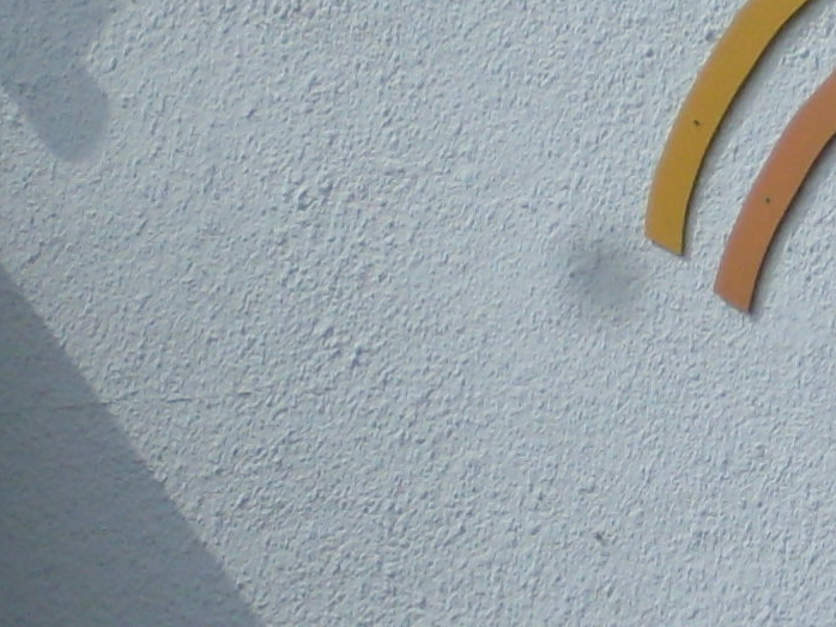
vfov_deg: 2.8
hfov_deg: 3.7
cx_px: 1739
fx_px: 12877
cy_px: 187
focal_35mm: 533
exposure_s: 1/750
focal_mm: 18.9
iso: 80
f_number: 5.2
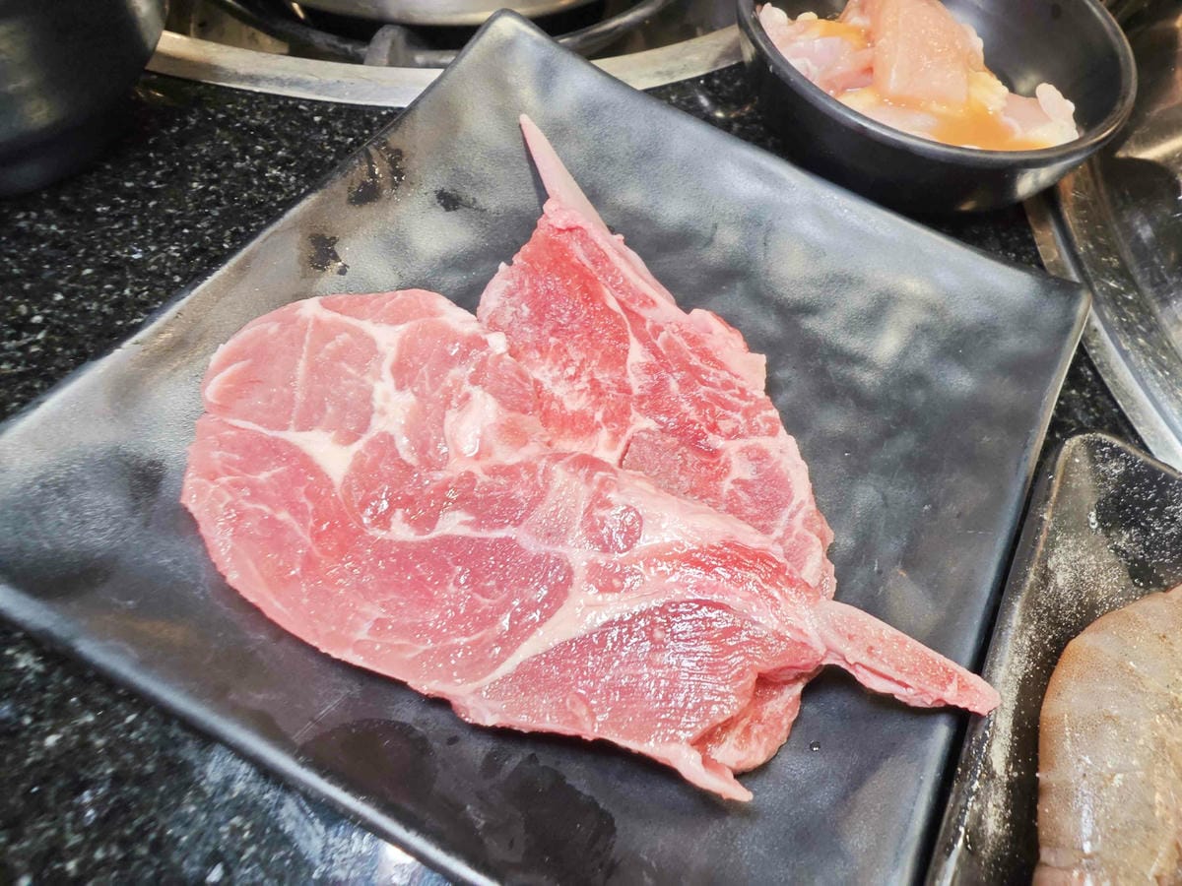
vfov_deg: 58.9
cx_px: 591
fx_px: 785
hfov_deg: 73.9
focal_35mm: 23
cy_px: 443
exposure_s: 1/40
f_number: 1.8
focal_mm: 2.03
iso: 64
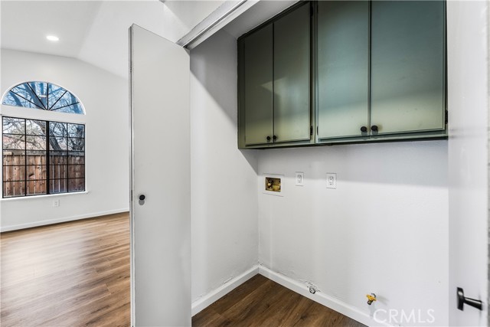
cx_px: 245
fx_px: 191
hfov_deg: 104.2
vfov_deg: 81.2
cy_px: 164
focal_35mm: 14
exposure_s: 1/1.25
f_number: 7.1
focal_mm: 14
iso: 320
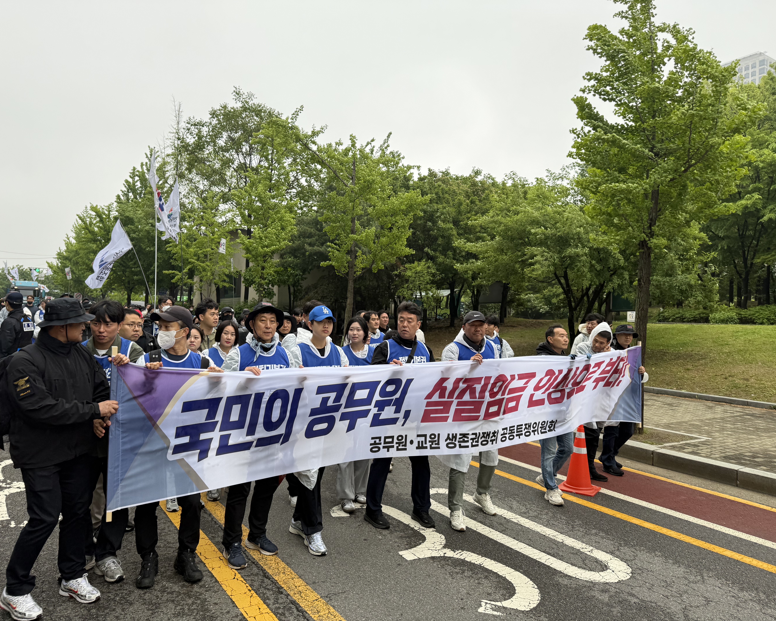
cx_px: 364
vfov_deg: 56.8
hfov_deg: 68.0
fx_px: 574
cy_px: 310
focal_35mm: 25
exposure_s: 1/169
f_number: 1.78
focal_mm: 6.76
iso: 64
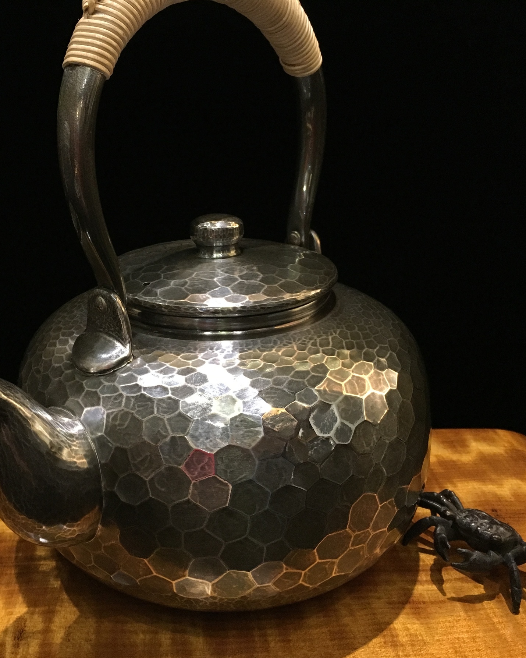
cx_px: 200
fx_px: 740
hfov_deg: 38.9
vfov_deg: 47.9
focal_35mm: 38
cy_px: 331
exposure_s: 1/30
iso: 160
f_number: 2.2
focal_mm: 4.15
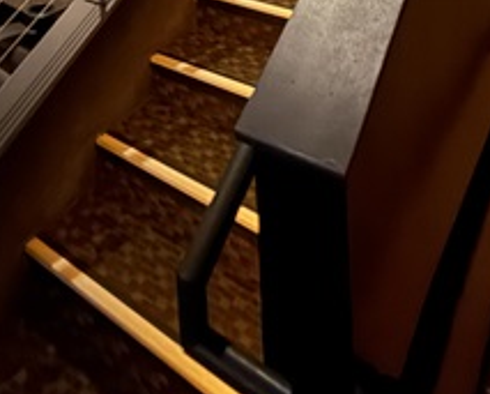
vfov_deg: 24.3
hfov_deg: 43.5
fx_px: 595
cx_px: 131
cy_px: -253
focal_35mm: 41
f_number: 2.2
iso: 5000
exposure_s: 1/4
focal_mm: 2.22
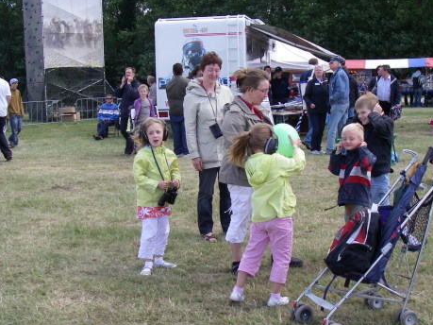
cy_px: 192
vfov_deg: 27.5
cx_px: 225
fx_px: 663
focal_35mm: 53
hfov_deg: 36.2
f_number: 3.3
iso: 64
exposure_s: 1/200
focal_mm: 6.3
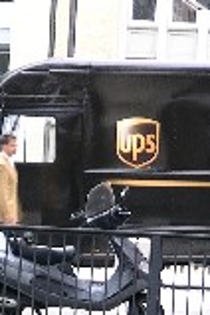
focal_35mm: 691
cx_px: -51
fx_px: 6046
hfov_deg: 2.0
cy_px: 424
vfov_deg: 3.0
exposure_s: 1/45.1
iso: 50
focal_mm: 44.7
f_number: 4
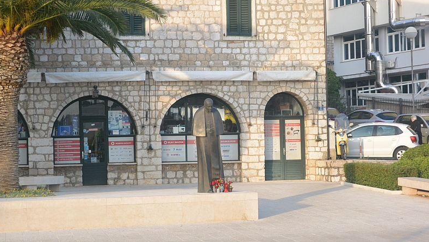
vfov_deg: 14.1
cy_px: 126
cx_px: 214
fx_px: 978
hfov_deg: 24.7
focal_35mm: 86
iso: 200
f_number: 5.6
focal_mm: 30
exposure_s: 1/200
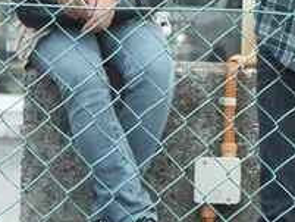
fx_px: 3709
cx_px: 229
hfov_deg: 4.6
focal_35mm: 435
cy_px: 20
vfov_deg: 3.4
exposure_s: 1/125
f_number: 5
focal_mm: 44.75
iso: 100
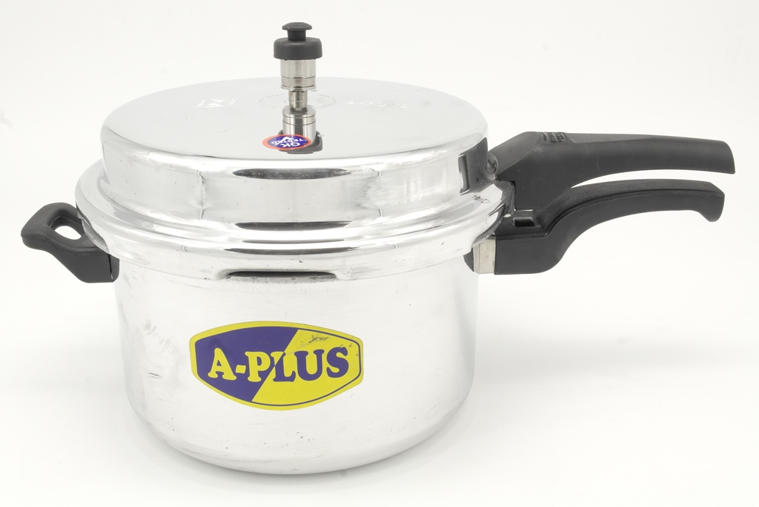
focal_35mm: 43
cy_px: 254
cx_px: 380
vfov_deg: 31.2
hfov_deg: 45.4
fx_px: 907
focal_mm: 28
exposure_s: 1/1.67
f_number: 22
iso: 200
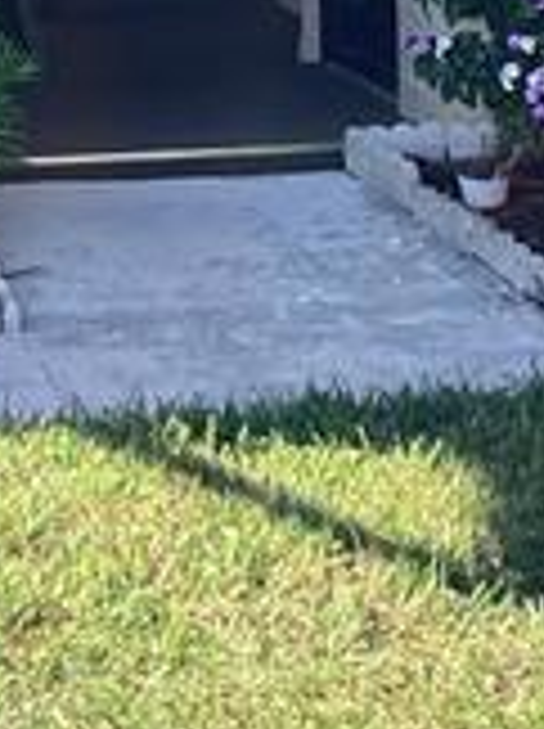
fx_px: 2416
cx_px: -63
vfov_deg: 15.6
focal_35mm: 115
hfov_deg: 12.6
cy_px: -418
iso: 25
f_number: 2.4
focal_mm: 3.3
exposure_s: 1/330
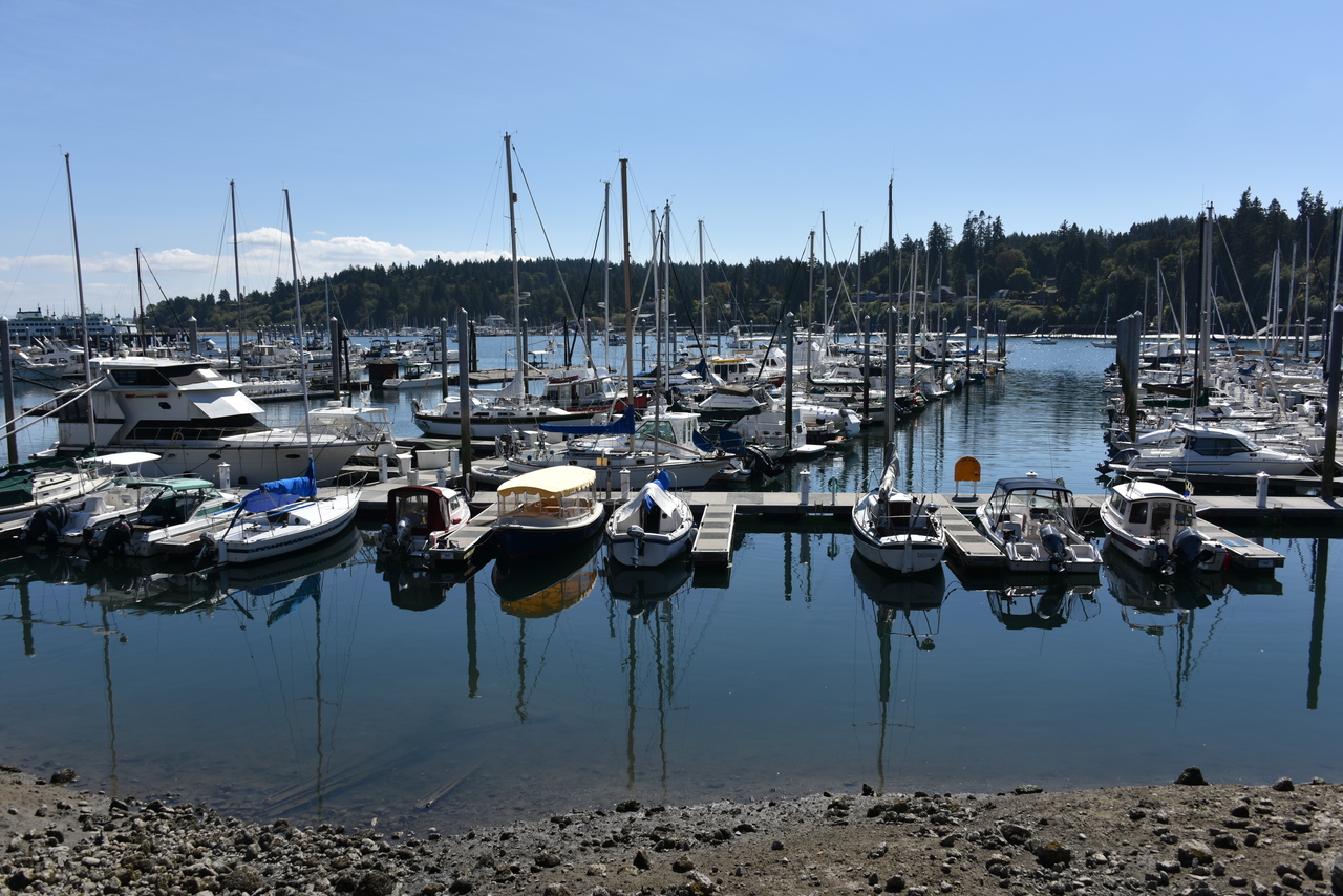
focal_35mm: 28
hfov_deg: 65.5
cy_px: 448
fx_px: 1045
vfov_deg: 46.4
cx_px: 672
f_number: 9
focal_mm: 28
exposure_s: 1/320
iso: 100
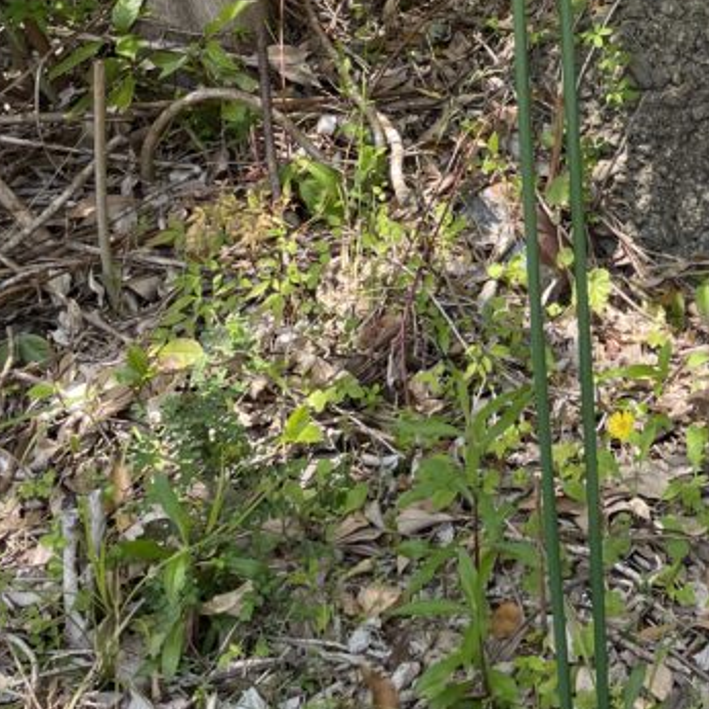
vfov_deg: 23.6
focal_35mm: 68
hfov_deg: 23.9
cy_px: -98
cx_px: 760
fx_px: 1576
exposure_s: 1/318
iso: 32
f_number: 1.6
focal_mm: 4.2
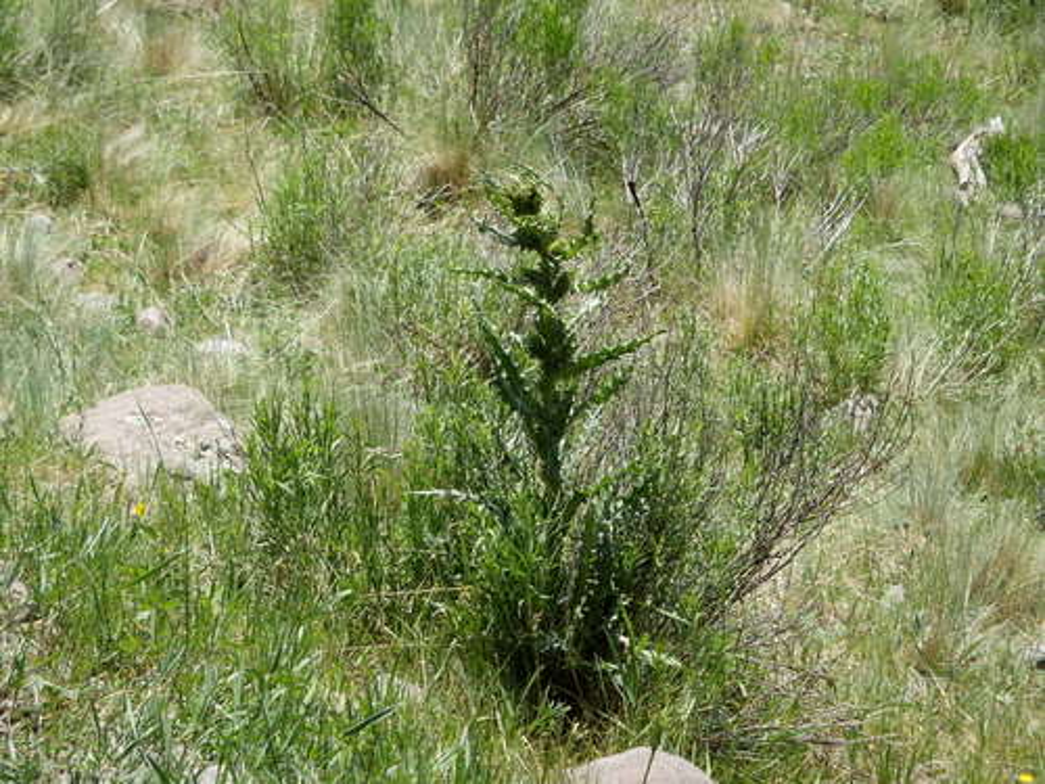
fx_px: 4226
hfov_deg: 14.1
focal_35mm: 140
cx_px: 522
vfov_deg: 10.6
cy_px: 392
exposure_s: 1/250
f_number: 5.9
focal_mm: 25
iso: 160
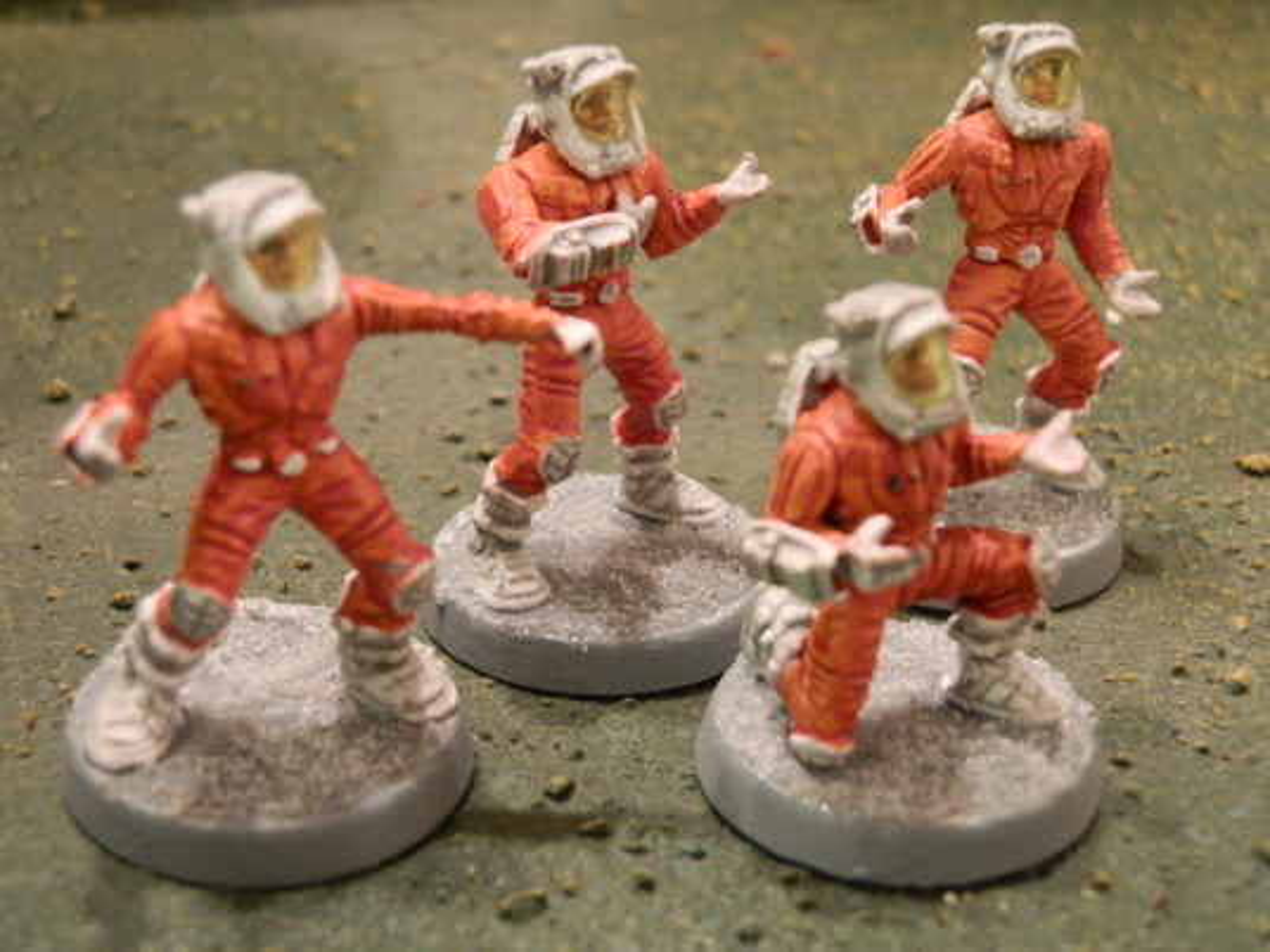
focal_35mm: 61
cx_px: 635
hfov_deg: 31.7
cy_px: 476
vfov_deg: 24.0
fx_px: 2238
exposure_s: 1/8
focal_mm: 10.99
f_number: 3.7
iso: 320
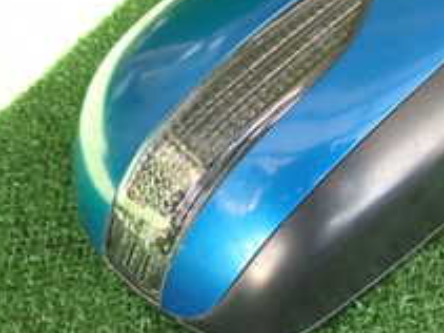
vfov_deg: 20.1
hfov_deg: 24.6
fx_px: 910
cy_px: 4
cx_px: 541
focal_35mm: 71
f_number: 2
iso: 125
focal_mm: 4.5
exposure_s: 1/60
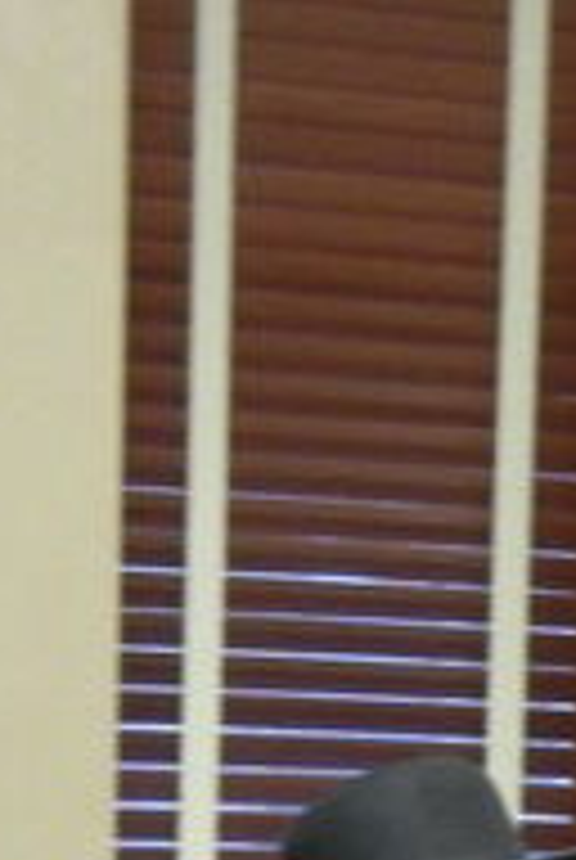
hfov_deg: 8.0
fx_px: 3993
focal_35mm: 167
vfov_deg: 11.7
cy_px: 1364
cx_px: 986
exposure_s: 1/8.1
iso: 400
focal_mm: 5.4
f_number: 3.5
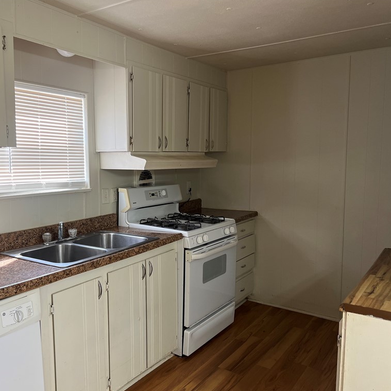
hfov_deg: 51.8
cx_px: 141
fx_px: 396
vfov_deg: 52.5
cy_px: 196
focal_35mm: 31
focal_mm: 5.7
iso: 80
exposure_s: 1/60
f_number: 1.5
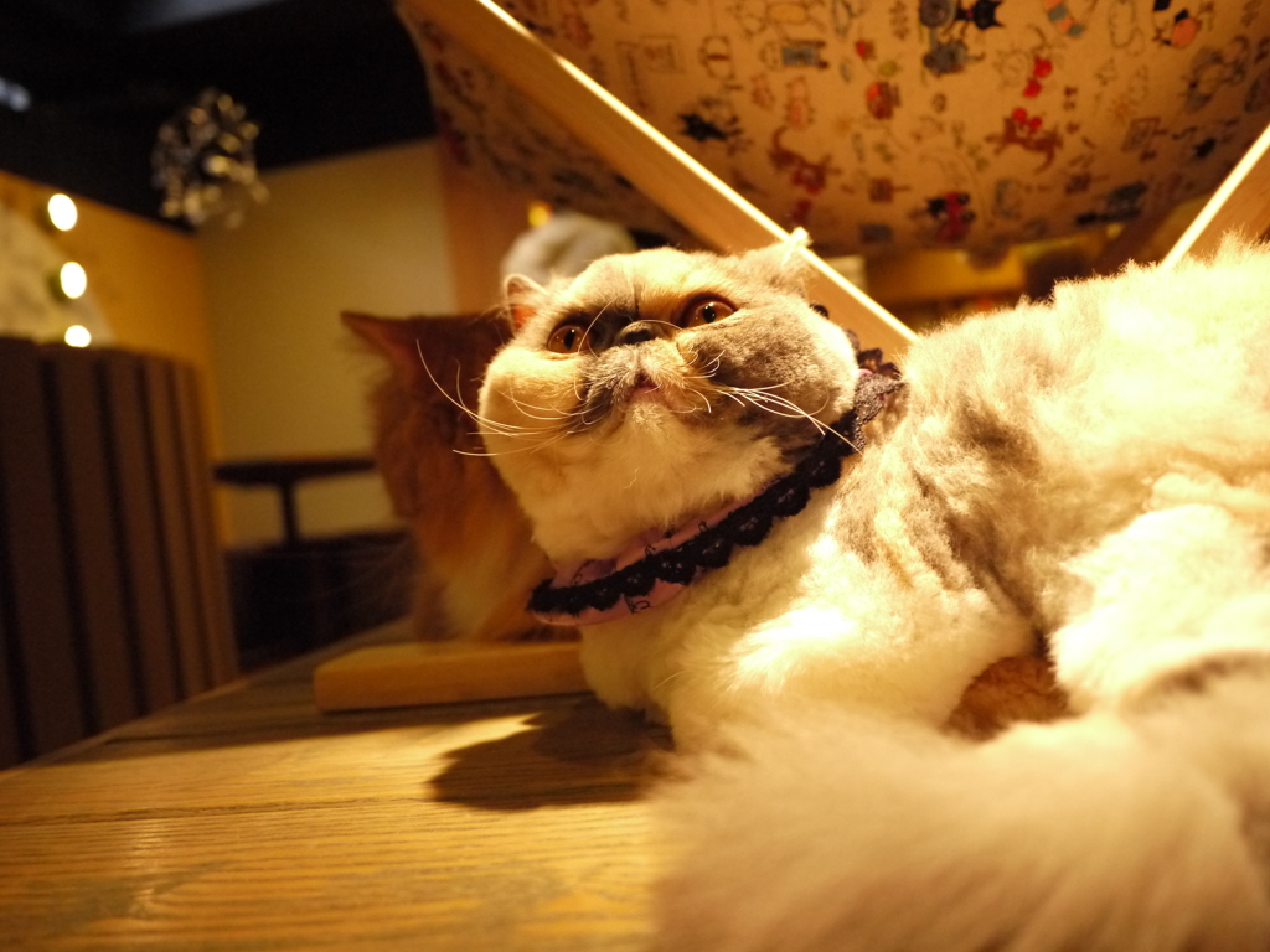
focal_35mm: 28
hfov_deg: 63.4
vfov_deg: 49.7
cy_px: 476
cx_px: 635
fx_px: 1027
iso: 1000
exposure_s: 1/100
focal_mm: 14
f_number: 2.5
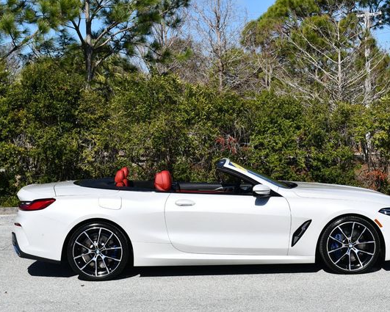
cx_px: 220
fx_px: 889
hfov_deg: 24.7
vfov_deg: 19.9
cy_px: 156
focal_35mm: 77
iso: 100
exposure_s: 1/320
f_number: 9
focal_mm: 34
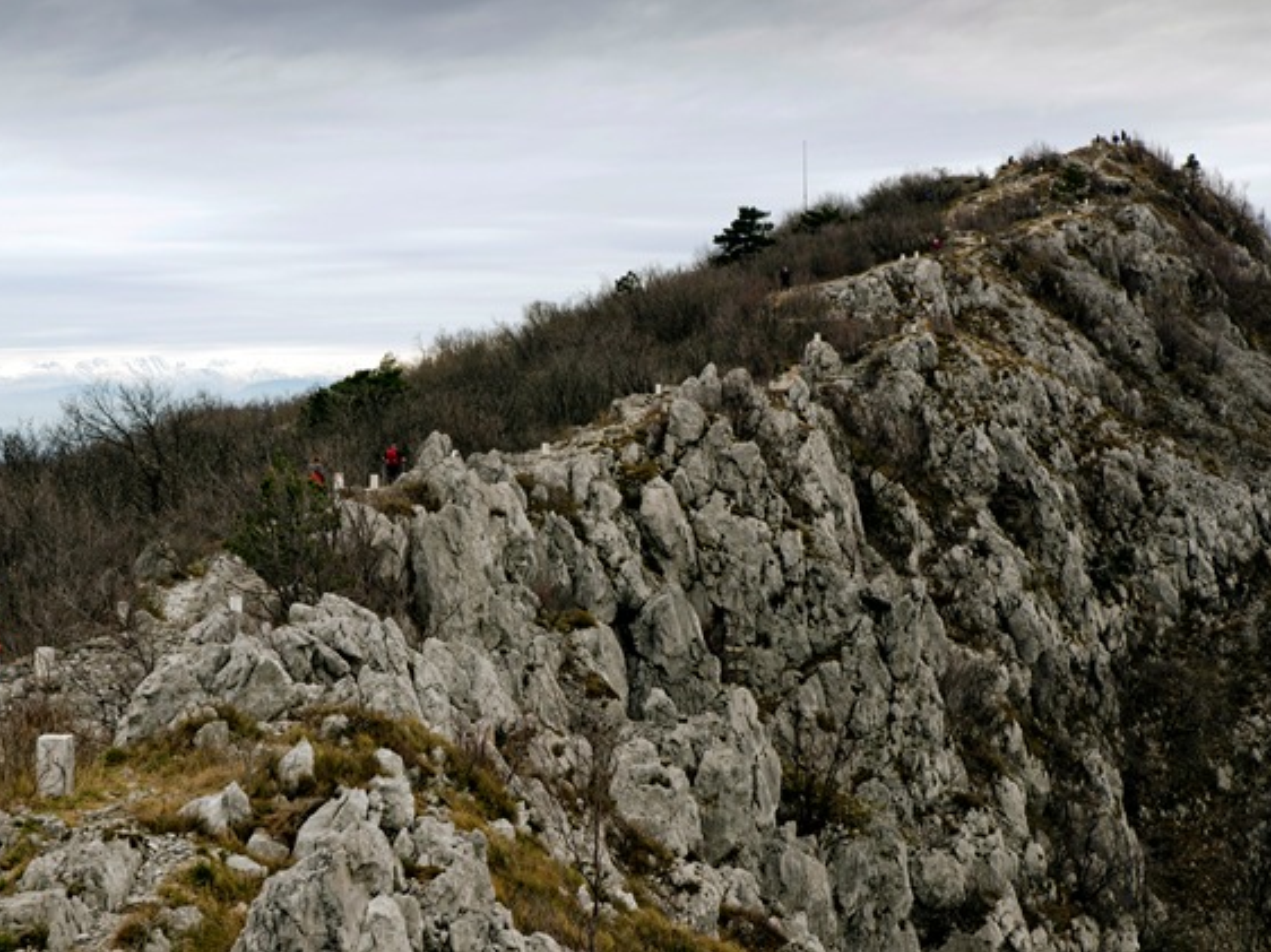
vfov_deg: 18.0
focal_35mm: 82
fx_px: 3010
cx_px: 563
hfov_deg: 23.8
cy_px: 475
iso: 200
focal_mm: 50
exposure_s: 1/100
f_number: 8
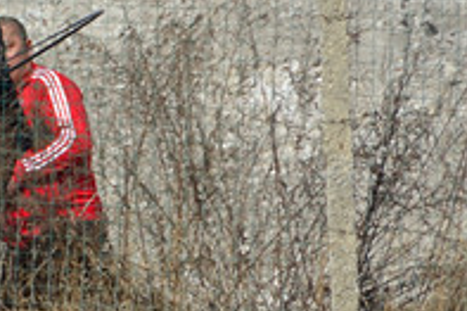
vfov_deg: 1.1
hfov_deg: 1.7
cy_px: 224
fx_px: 15761
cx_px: -431
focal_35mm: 1216
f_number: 8
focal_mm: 200
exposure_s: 1/640
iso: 160
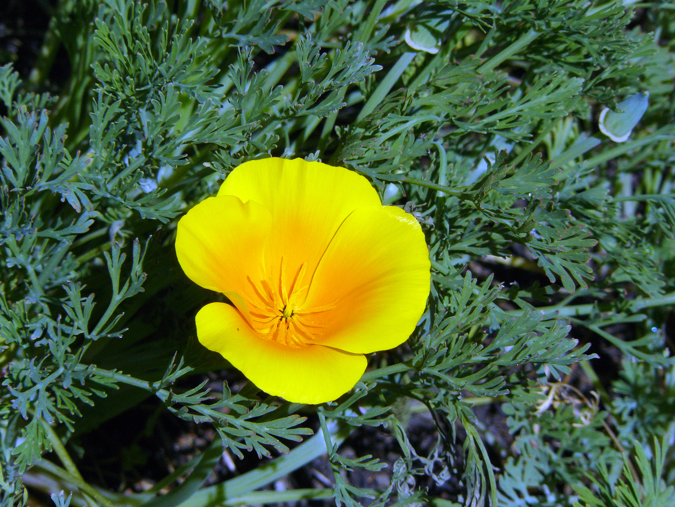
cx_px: 338
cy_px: 254
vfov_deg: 3.4
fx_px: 8424
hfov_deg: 4.6
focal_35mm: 432
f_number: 7.1
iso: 100
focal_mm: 72
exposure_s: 1/500
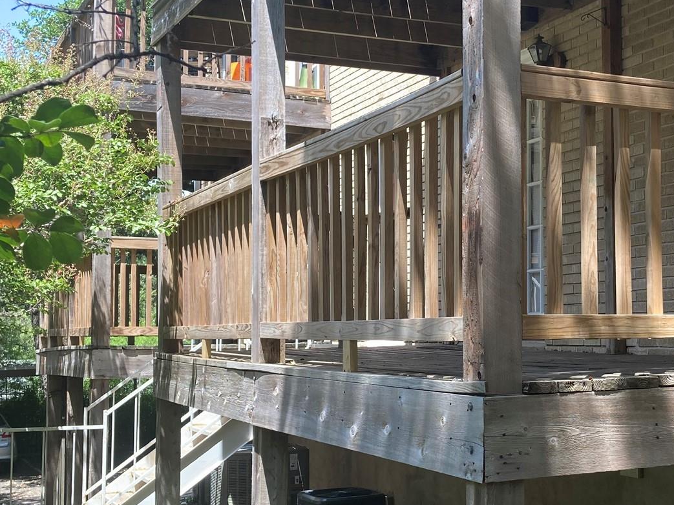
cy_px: 287
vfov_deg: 26.5
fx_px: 1071
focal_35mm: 55
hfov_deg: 34.6
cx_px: 445
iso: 20
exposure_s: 1/289
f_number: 1.8
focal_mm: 3.99
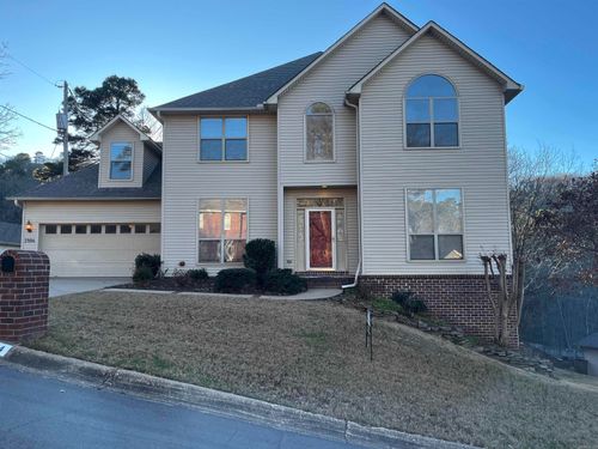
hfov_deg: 67.3
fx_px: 449
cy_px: 224
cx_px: 299
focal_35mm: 26
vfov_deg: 53.1
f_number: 1.6
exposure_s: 1/504
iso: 50
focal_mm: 5.1
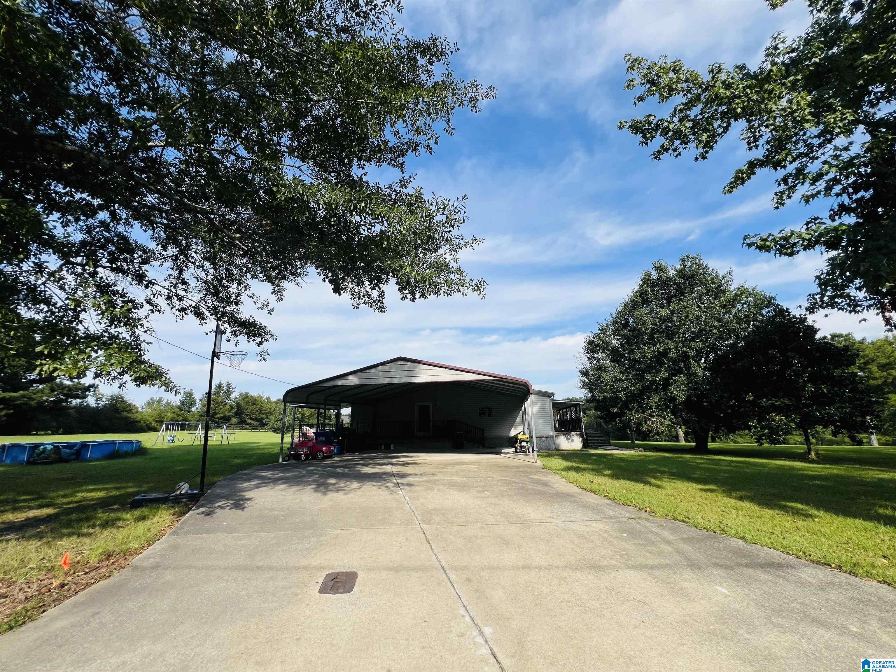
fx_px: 336
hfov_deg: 106.2
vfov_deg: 89.9
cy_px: 336
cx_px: 448
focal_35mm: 13
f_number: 1.8
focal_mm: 1.57
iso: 32
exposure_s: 1/1815
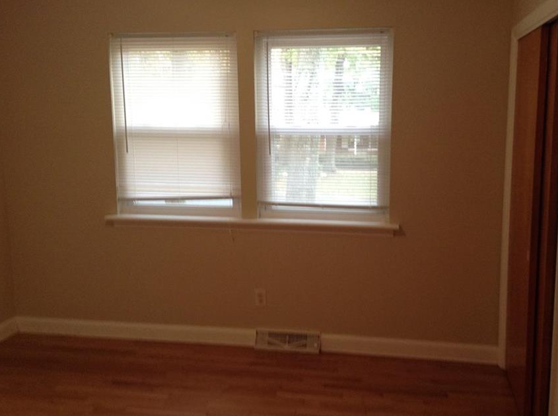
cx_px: 311
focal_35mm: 40
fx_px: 643
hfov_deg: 46.8
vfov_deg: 35.8
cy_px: 198
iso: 80
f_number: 2.4
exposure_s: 1/24
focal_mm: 3.3
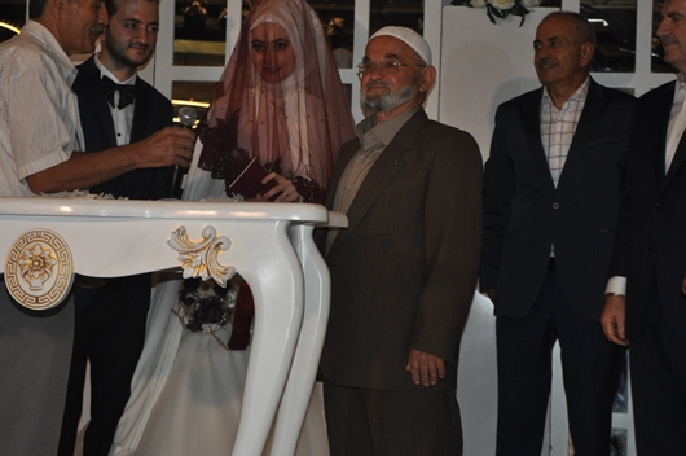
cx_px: 333
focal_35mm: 87
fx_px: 1656
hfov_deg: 23.4
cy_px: 191
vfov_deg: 15.7
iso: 800
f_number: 4.5
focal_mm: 48
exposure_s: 1/60
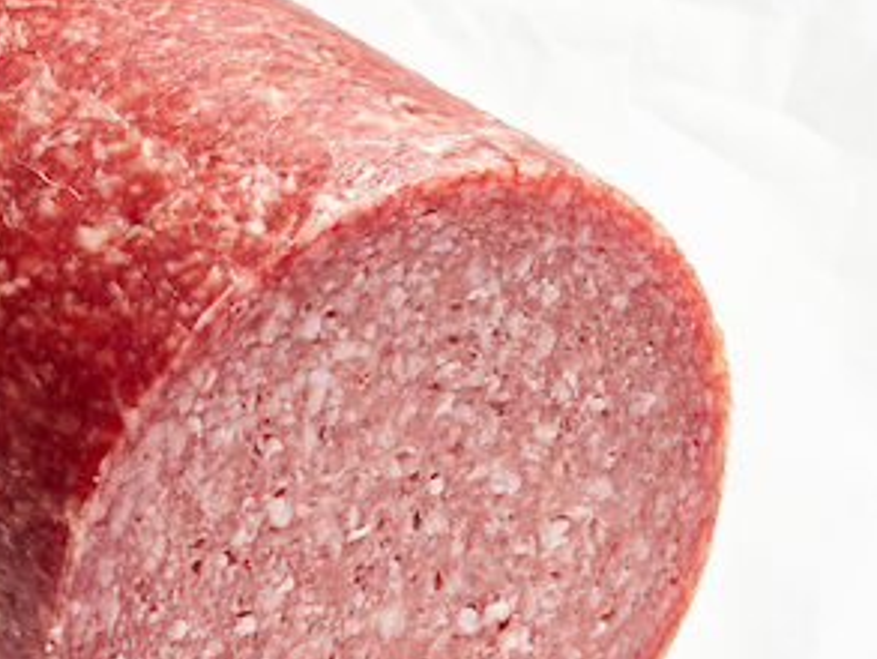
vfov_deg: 8.4
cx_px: 138
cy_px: 518
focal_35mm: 177
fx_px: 4486
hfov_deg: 11.1
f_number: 16
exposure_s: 1/125
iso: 500
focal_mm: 90
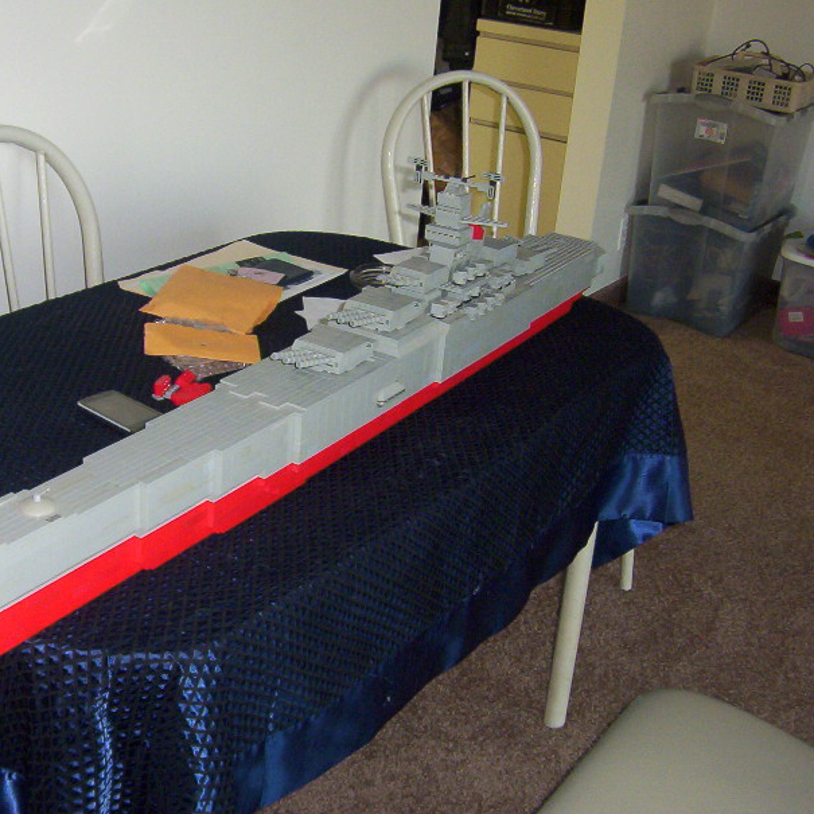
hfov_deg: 38.8
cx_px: 285
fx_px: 1144
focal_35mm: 43
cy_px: 401
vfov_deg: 39.2
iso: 140
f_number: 2.76
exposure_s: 1/30
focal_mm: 5.54
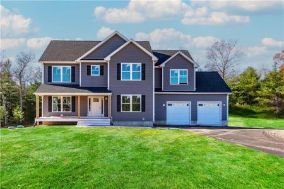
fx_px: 221
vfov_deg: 46.4
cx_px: 142
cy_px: 94
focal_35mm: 28
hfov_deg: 65.5
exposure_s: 1/100
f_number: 9
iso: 100
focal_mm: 28
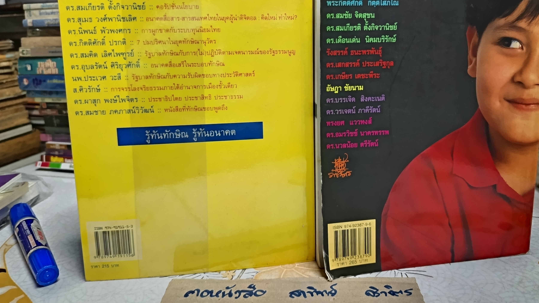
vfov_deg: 39.8
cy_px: 106
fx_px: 414
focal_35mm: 29
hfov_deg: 65.9
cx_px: 294
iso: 1543
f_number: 1.7
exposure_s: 1/25
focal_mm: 5.31
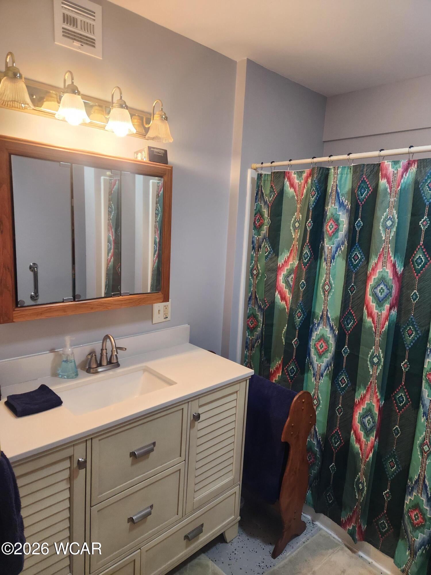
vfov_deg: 73.9
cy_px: 288
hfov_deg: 58.9
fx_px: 382
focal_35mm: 23
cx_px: 216
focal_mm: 5.4
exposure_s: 1/120
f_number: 1.8
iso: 200
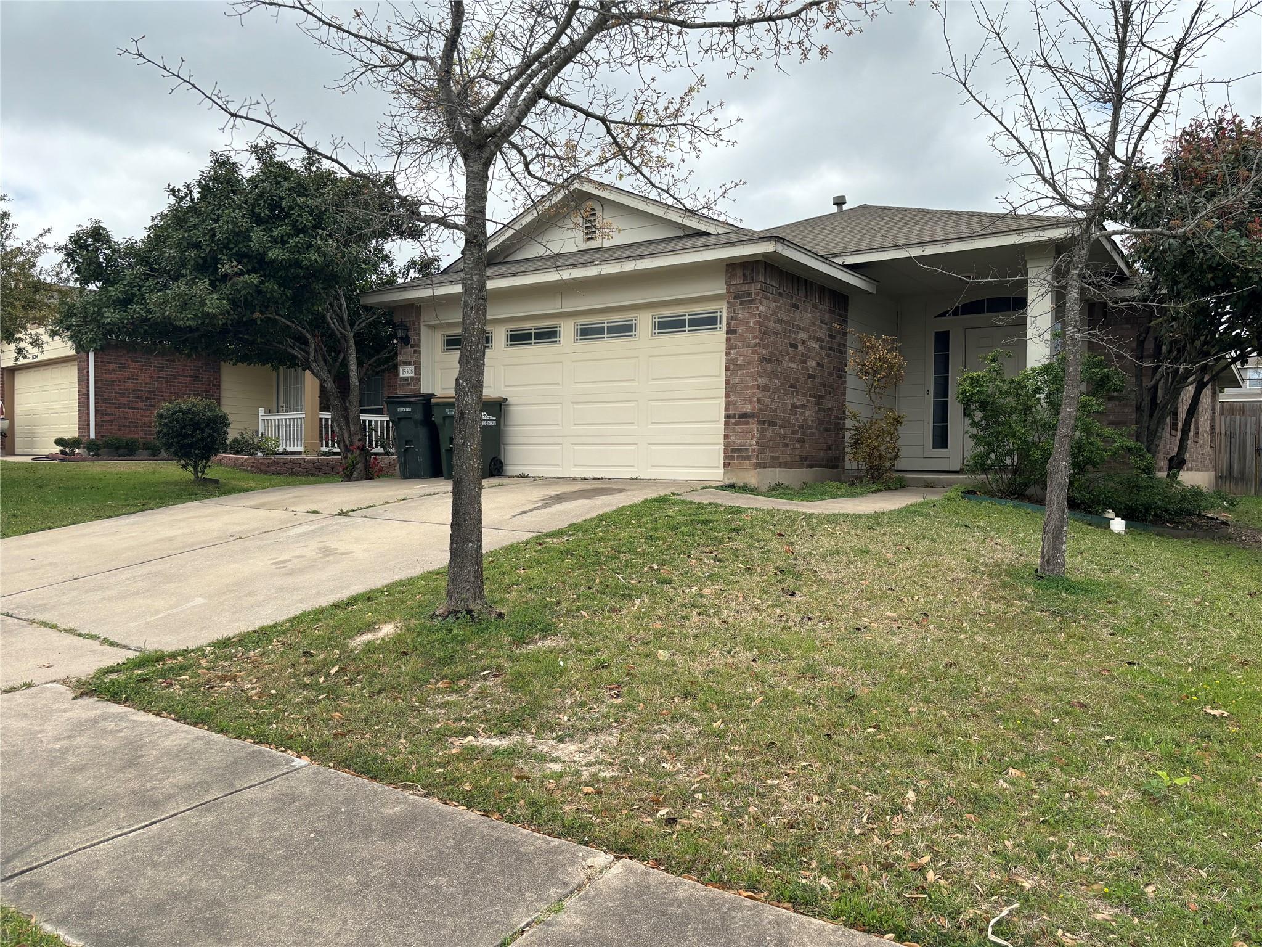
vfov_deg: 53.1
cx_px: 631
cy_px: 474
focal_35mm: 26
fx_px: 948
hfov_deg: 67.3
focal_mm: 5.96
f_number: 1.6
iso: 50
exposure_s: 1/2513
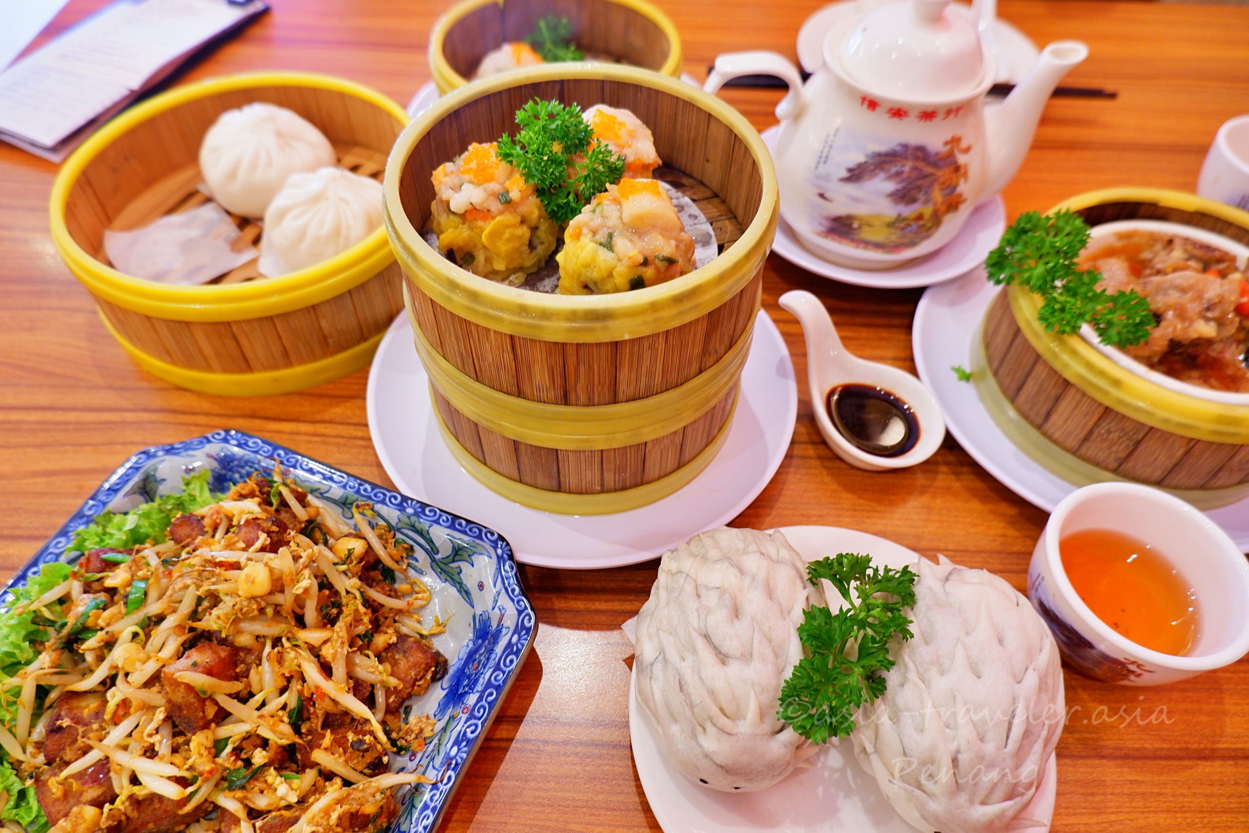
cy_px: 416
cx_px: 624
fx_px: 798
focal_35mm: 23
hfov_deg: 76.1
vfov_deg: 55.1
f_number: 3.5
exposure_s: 1/34
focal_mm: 15
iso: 800
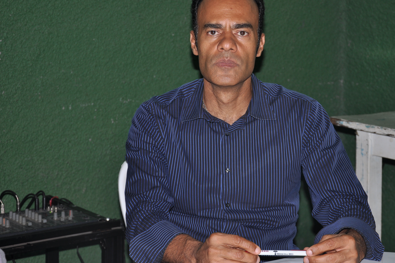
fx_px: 1030
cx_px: 236
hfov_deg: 21.7
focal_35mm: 94
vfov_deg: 14.5
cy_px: 106
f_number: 5
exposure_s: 1/60
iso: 200
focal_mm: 52
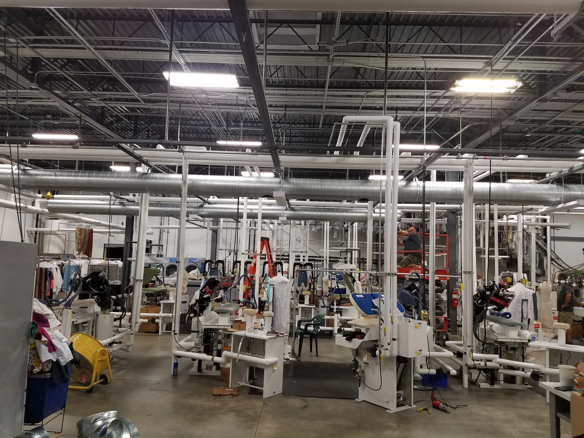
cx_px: 292
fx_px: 439
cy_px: 219
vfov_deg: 53.1
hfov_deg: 67.3
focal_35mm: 26
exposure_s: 1/60
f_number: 1.7
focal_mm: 4.2
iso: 100
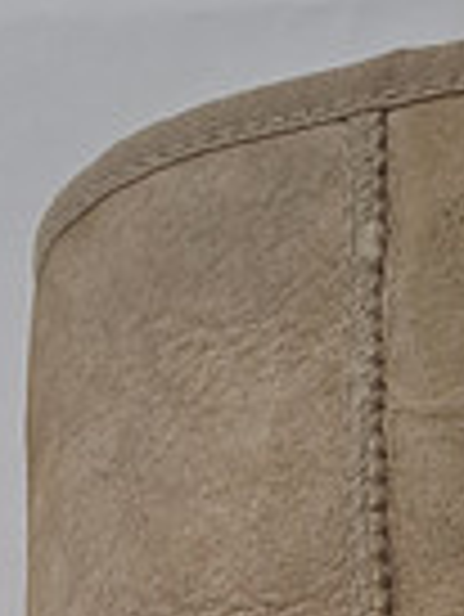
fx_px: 2445
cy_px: 1250
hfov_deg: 10.8
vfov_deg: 12.6
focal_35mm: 137
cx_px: 83
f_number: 1.8
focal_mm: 4.65
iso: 80
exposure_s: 1/60
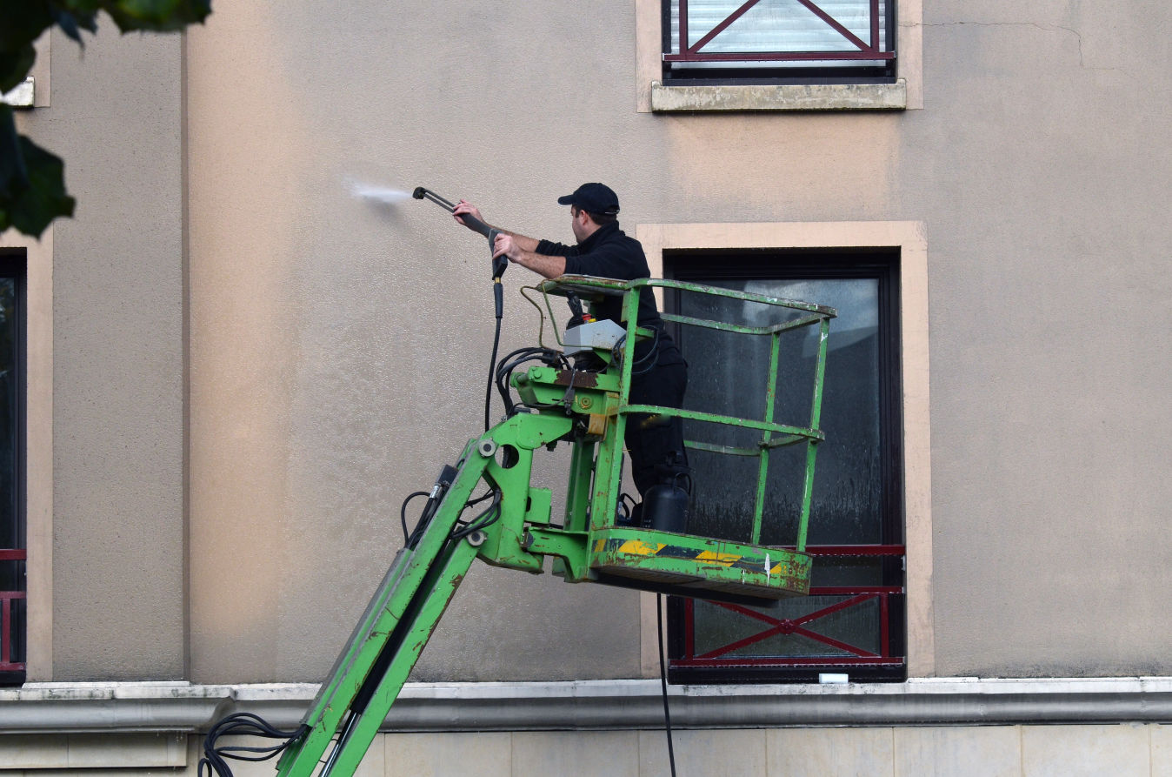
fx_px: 5361
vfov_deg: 8.3
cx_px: 586
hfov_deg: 12.5
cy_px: 388
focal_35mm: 165
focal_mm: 110
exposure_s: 1/800
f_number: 8
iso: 500
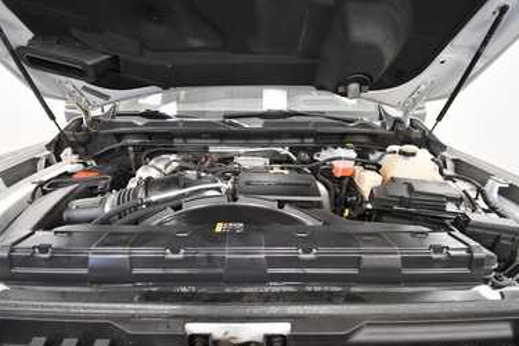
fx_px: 231
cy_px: 183
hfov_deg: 96.7
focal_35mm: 16
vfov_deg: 73.7
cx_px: 253
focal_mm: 10
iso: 1800
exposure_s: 1/125
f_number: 4.5
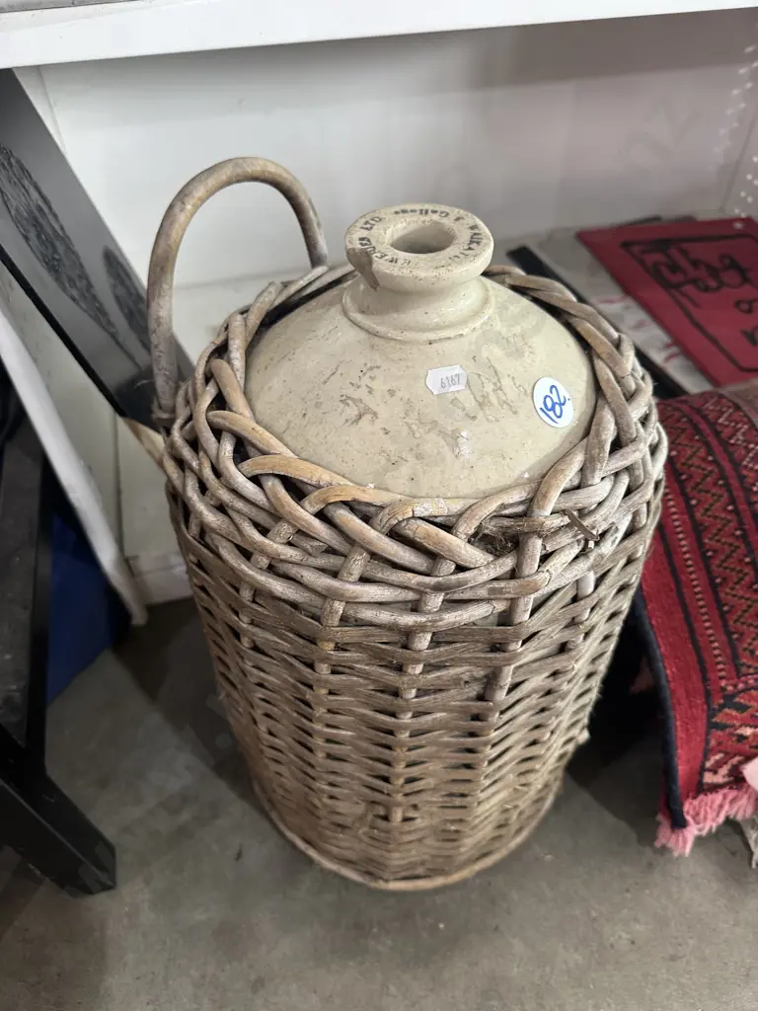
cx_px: 379
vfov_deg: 71.6
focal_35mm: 24
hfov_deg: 56.8
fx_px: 701
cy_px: 506
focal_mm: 6.86
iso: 200
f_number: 1.78
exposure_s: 1/50
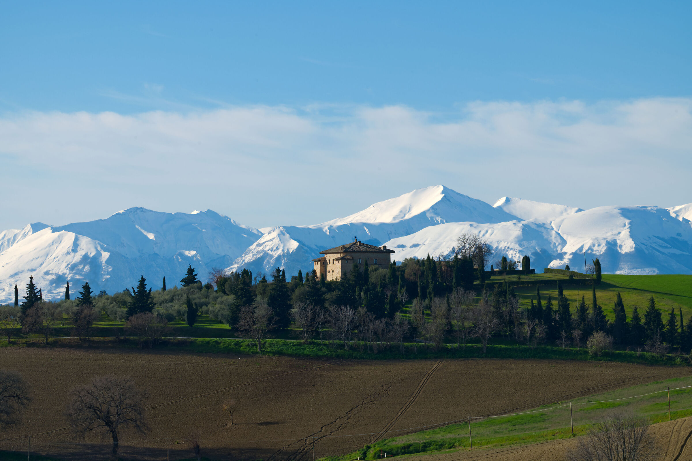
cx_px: 346
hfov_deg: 10.3
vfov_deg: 6.9
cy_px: 230
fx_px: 3843
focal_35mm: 200
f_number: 14
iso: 250
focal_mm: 200
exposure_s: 1/320
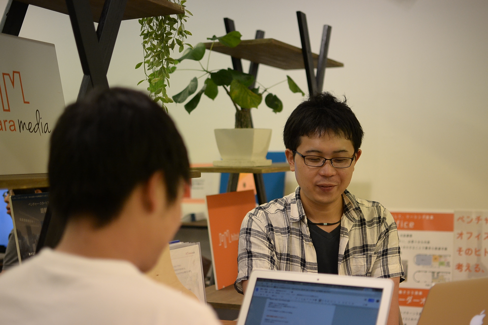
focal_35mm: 52
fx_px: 712
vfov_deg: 25.8
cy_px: 162
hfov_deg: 37.9
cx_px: 244
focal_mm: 35
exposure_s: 1/800
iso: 800
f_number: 1.8
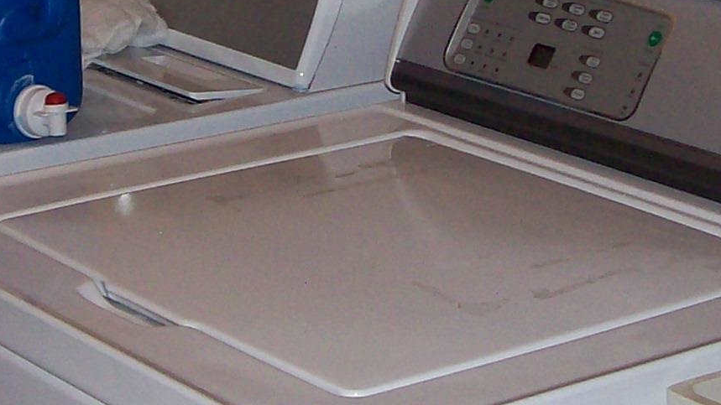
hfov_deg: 16.4
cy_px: -22
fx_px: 2485
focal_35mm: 130
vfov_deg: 9.3
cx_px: 184
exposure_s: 1/64
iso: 80
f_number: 2.7
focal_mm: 6
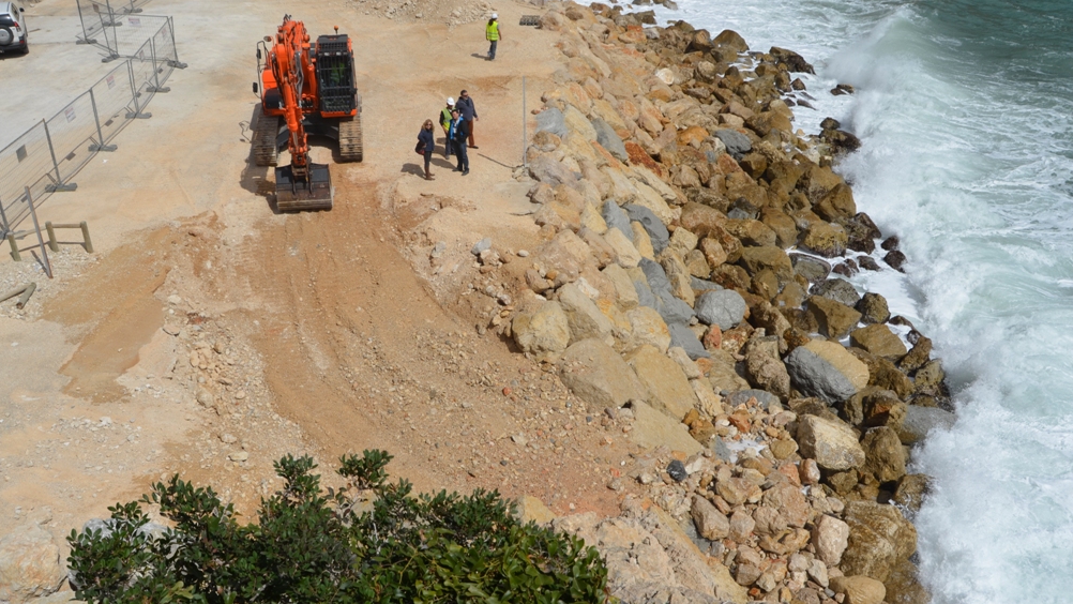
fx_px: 911
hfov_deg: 61.0
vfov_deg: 36.6
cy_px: 354
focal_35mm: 32
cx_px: 533
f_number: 10
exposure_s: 1/400
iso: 100
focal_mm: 20
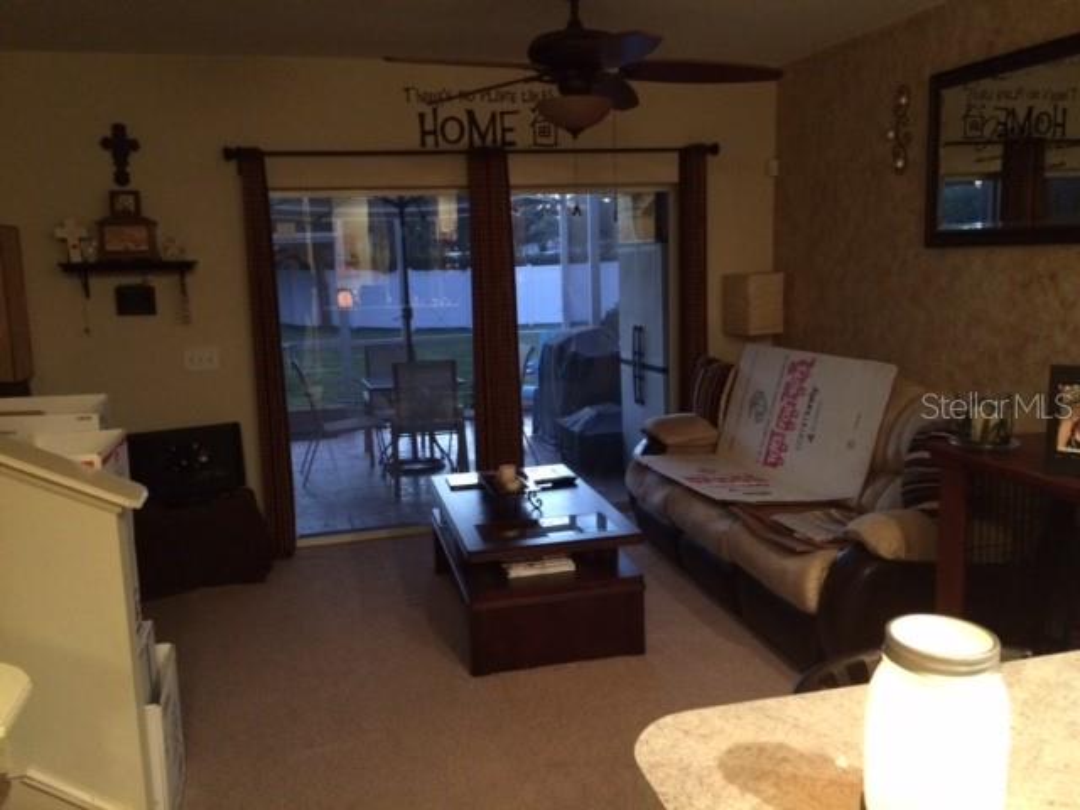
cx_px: 540
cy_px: 405
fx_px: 905
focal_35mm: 29
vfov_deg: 48.2
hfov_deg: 61.7
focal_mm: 4.15
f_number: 2.2
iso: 400
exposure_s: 1/15
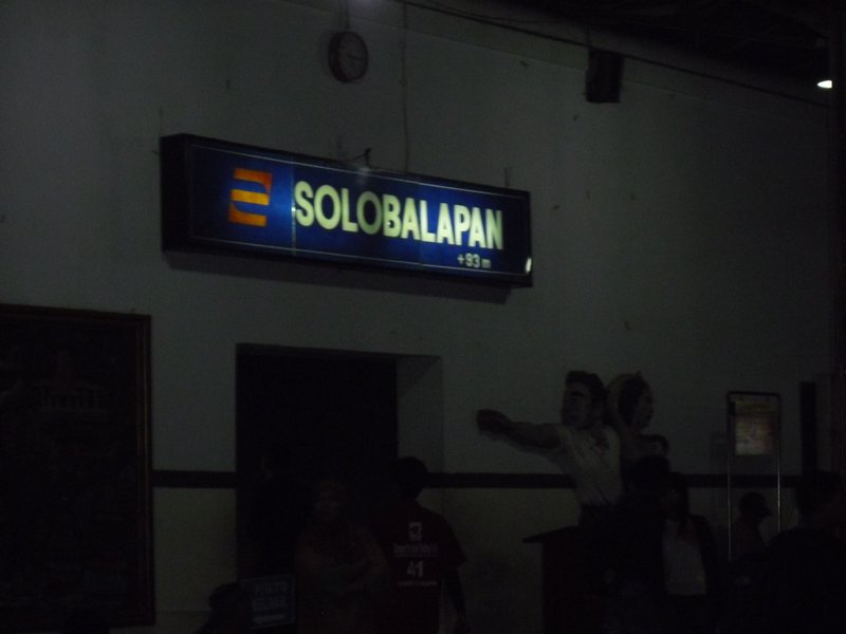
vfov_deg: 13.1
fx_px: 2762
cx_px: 423
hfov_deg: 17.4
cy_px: 317
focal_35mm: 113
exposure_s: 1/60
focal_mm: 18.6
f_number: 5.2
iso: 400
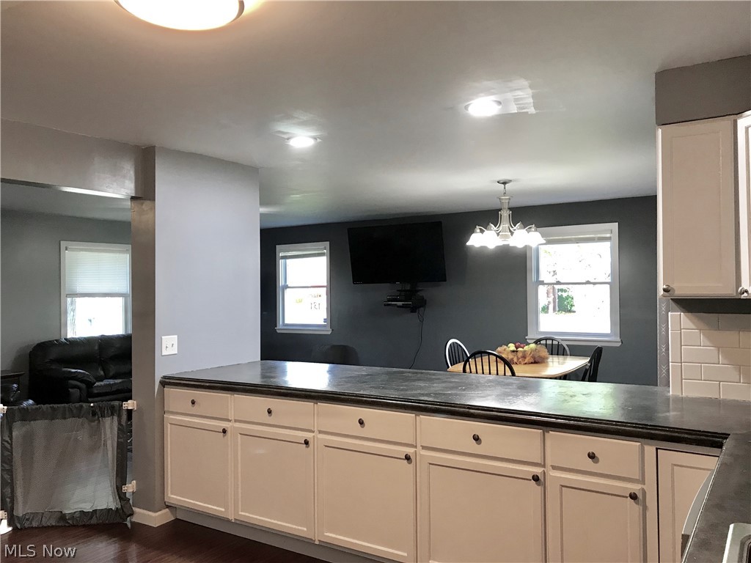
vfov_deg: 49.7
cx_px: 376
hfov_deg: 63.4
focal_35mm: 28
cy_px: 282
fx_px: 607
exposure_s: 1/24
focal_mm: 3.99
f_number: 1.8
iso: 40
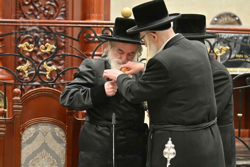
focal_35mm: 180
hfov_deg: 11.4
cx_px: 125
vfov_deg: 7.6
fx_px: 1250
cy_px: 84
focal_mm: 120
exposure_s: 1/320
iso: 1000
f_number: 4
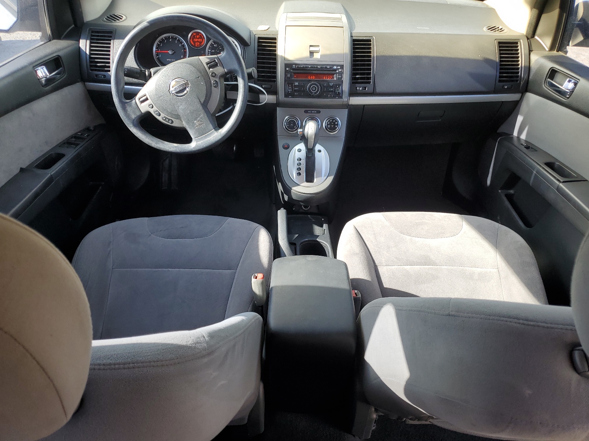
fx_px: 442
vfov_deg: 53.1
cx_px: 294
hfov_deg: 67.3
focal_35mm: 26
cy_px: 220
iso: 50
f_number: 1.5
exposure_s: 1/185
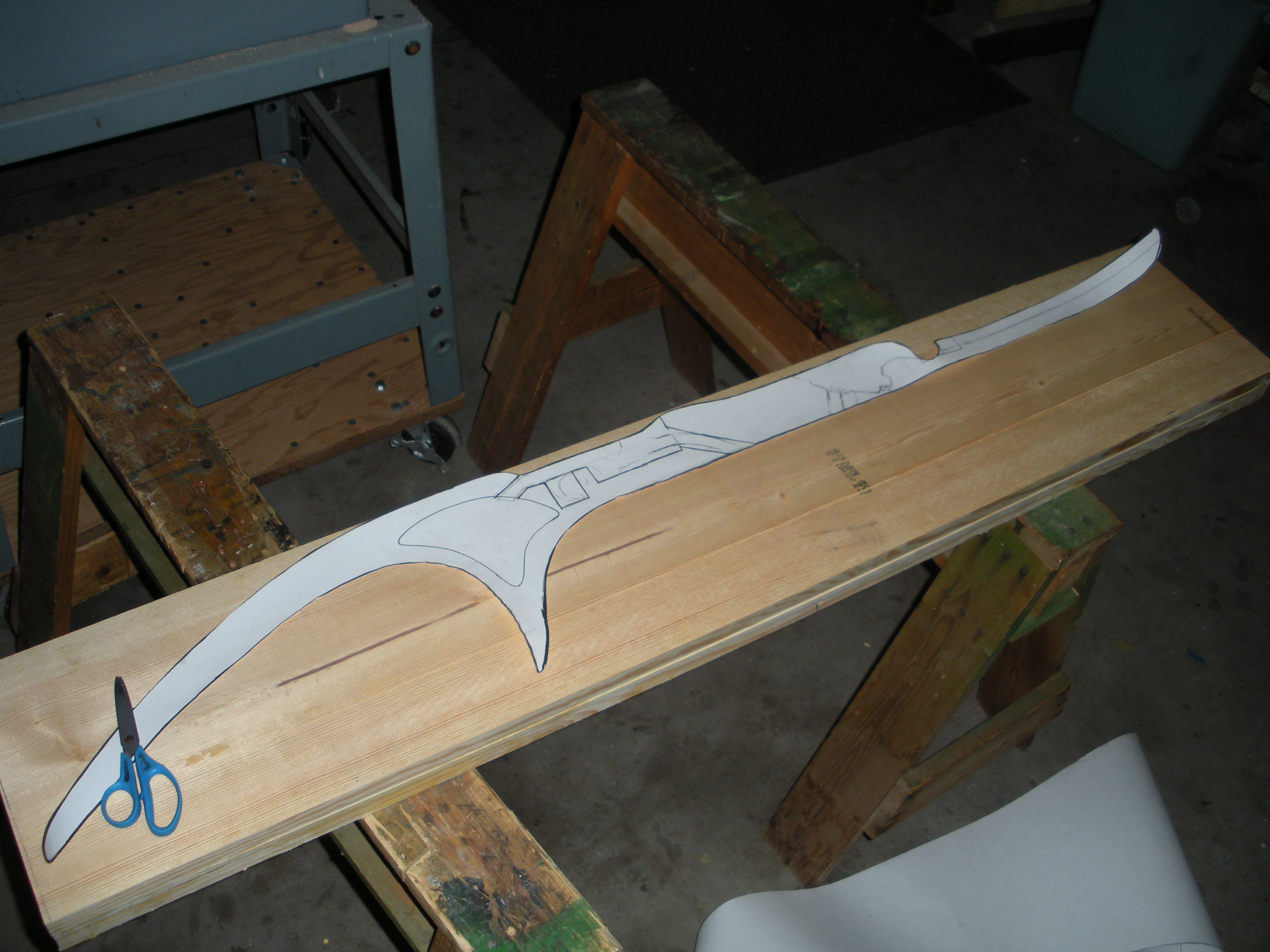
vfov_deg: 39.7
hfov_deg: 51.4
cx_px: 635
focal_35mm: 36
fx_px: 1321
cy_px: 476
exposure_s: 1/60
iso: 68
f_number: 3.5
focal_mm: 6.3
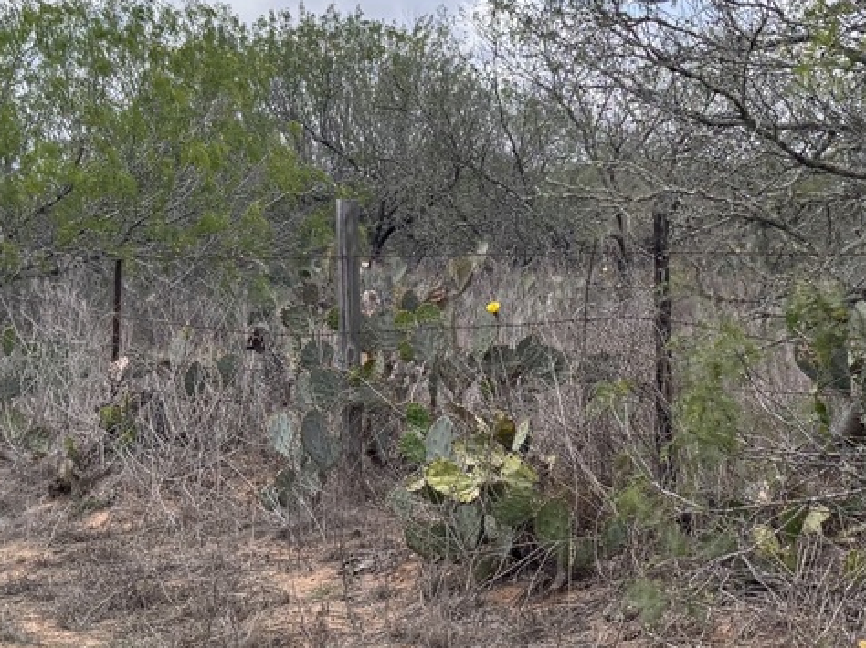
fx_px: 1975
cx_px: 656
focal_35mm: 79
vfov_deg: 18.6
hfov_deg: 24.4
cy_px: 308
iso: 50
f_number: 1.6
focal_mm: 5.96
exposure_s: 1/2933
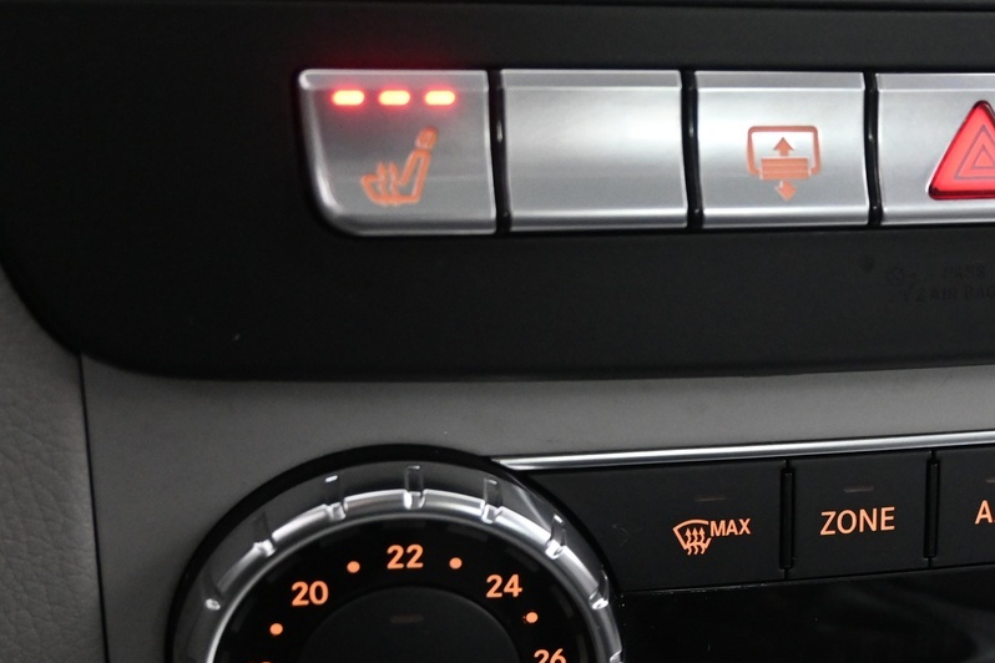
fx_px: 1852
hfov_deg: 29.2
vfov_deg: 20.1
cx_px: 832
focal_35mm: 67
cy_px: 520
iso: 2500
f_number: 4
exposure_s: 1/25
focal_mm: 22
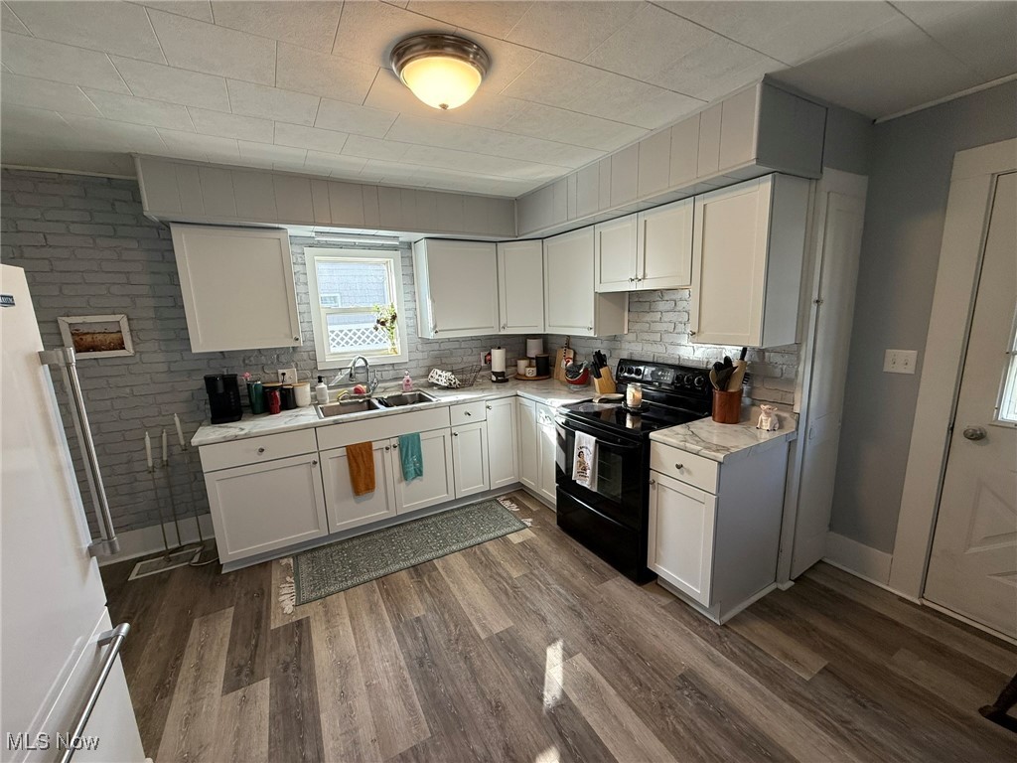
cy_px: 382
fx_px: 411
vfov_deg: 85.7
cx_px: 508
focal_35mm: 14
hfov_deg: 102.1
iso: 160
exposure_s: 1/120
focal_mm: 2.22
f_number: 2.2
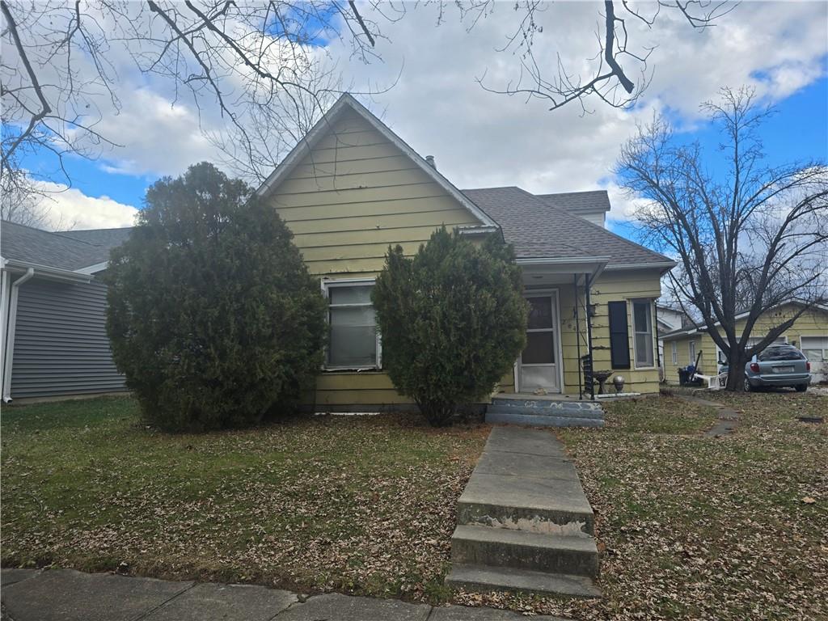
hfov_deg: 73.9
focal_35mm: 23
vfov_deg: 58.9
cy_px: 310
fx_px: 550
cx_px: 414
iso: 12
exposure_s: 1/235
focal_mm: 6.3
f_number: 1.7
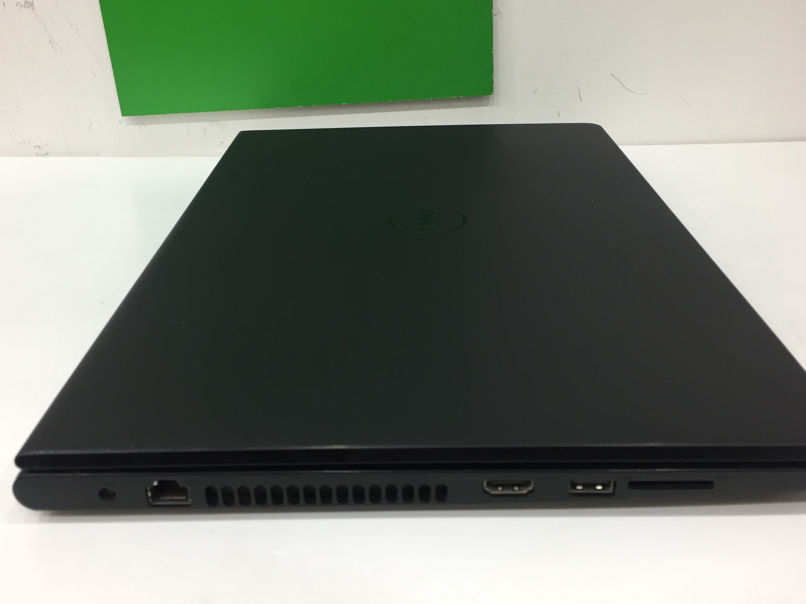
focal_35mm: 35
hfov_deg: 52.6
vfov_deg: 40.6
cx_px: 382
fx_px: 815
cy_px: 265
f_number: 2.2
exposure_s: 1/33
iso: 100
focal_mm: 4.15
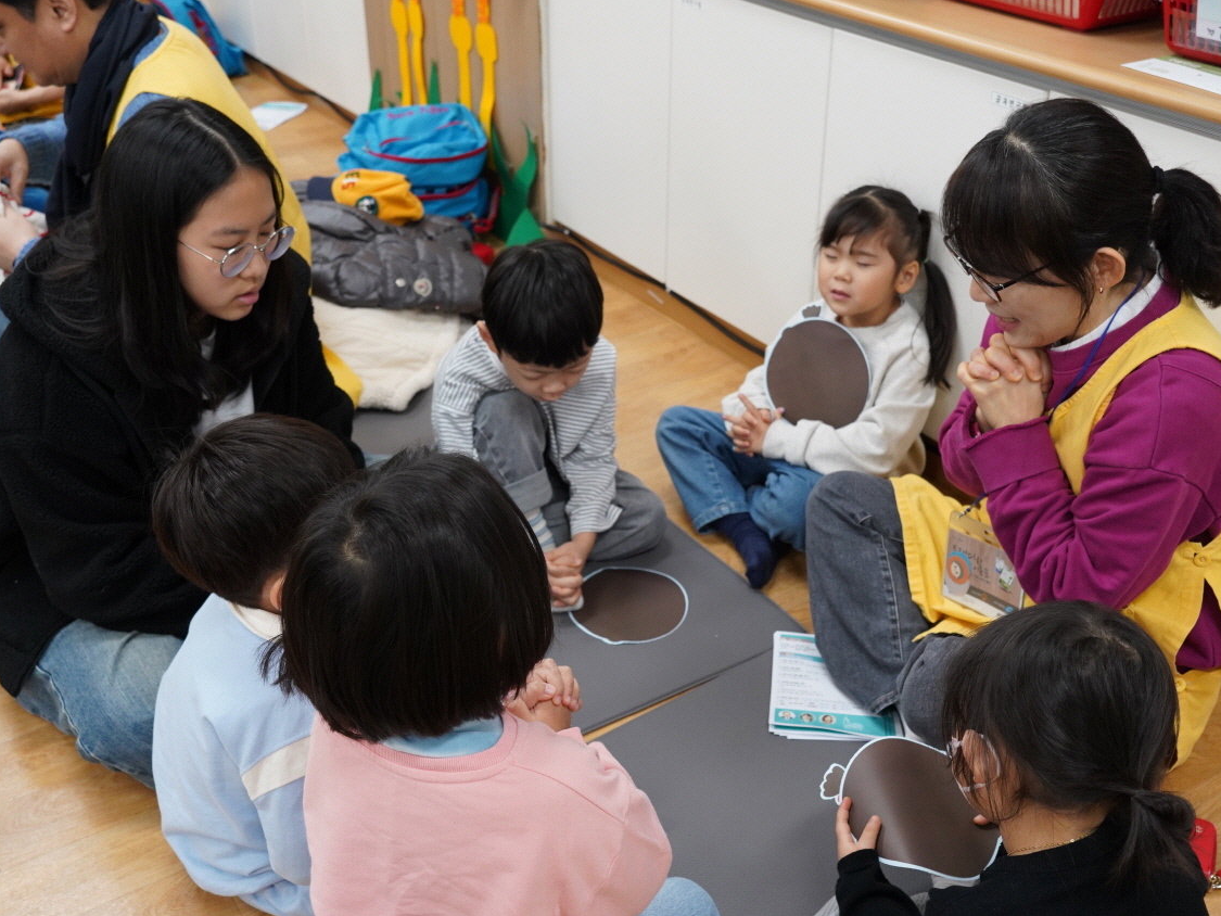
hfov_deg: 46.8
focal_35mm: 40
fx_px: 1411
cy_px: 450
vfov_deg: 36.0
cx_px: 615
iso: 2500
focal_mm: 36
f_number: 5.6
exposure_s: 1/80
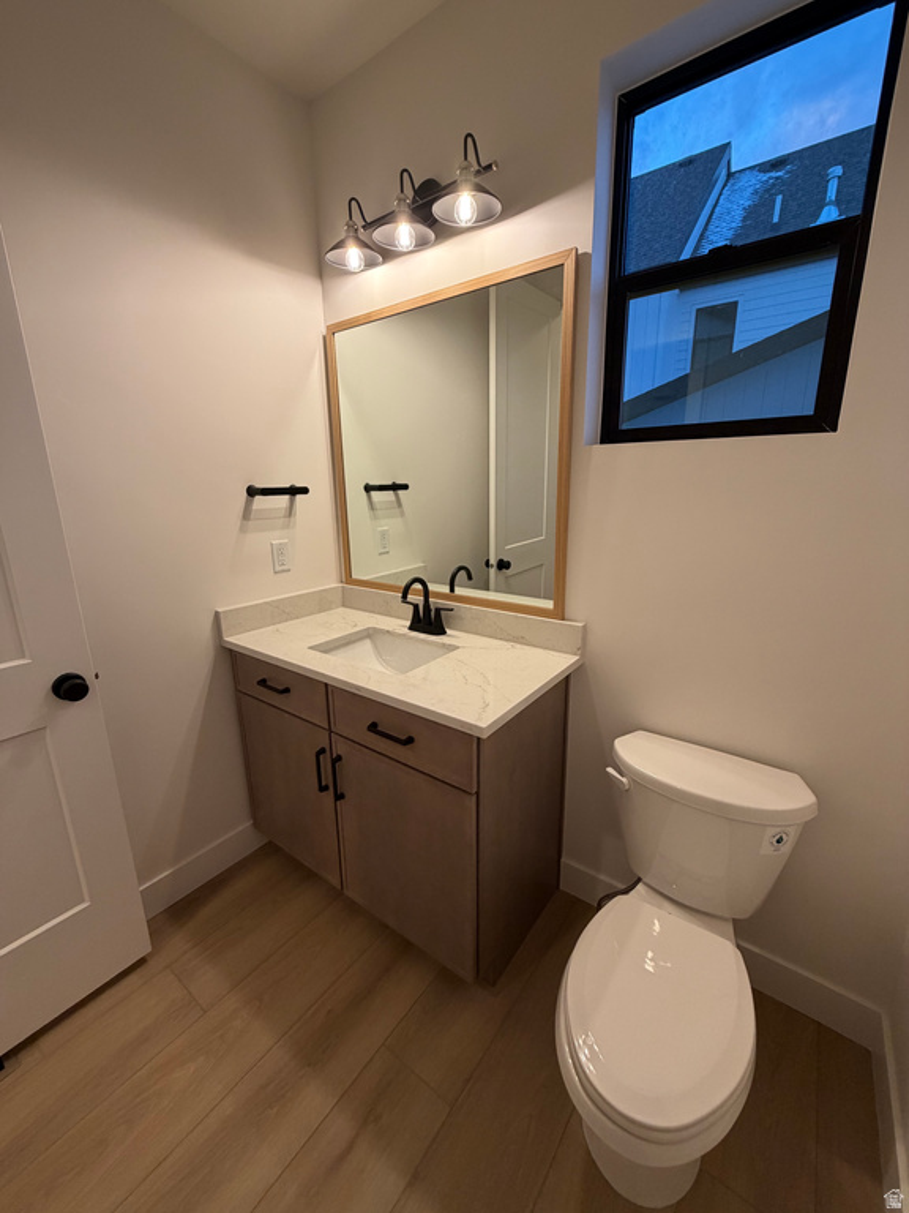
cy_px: 606
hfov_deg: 85.7
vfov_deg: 102.1
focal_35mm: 14
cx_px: 454
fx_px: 490
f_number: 2.2
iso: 200
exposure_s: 1/120
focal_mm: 2.22
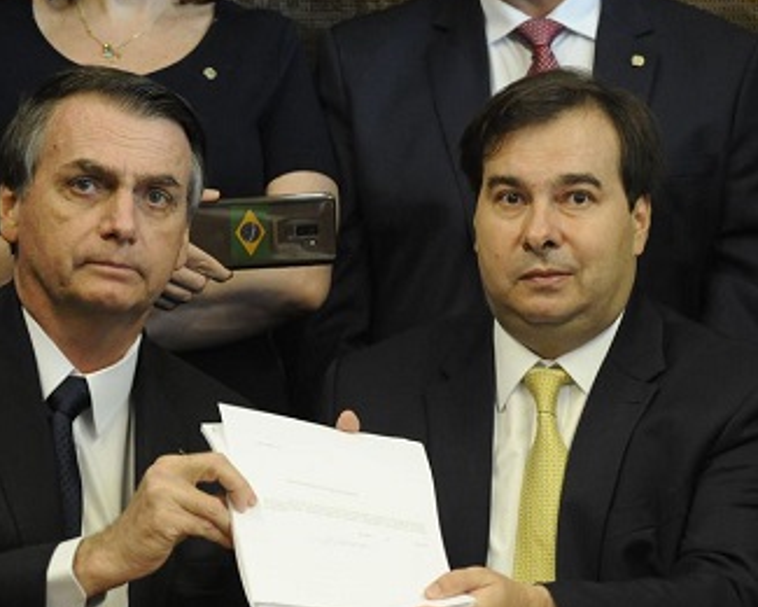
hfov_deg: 6.0
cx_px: 455
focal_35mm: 321
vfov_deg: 4.8
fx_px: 7201
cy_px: 301
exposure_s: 1/160
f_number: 7.1
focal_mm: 185
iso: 3200
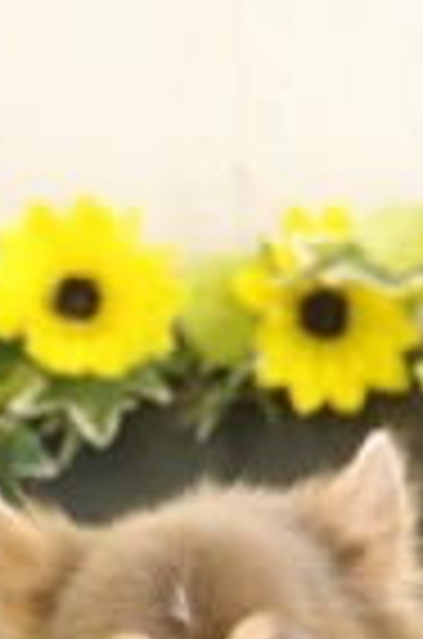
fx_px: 4091
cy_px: 855
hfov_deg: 5.9
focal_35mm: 231
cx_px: 243
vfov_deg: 8.8
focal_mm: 55
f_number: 4
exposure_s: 1/100
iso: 1600
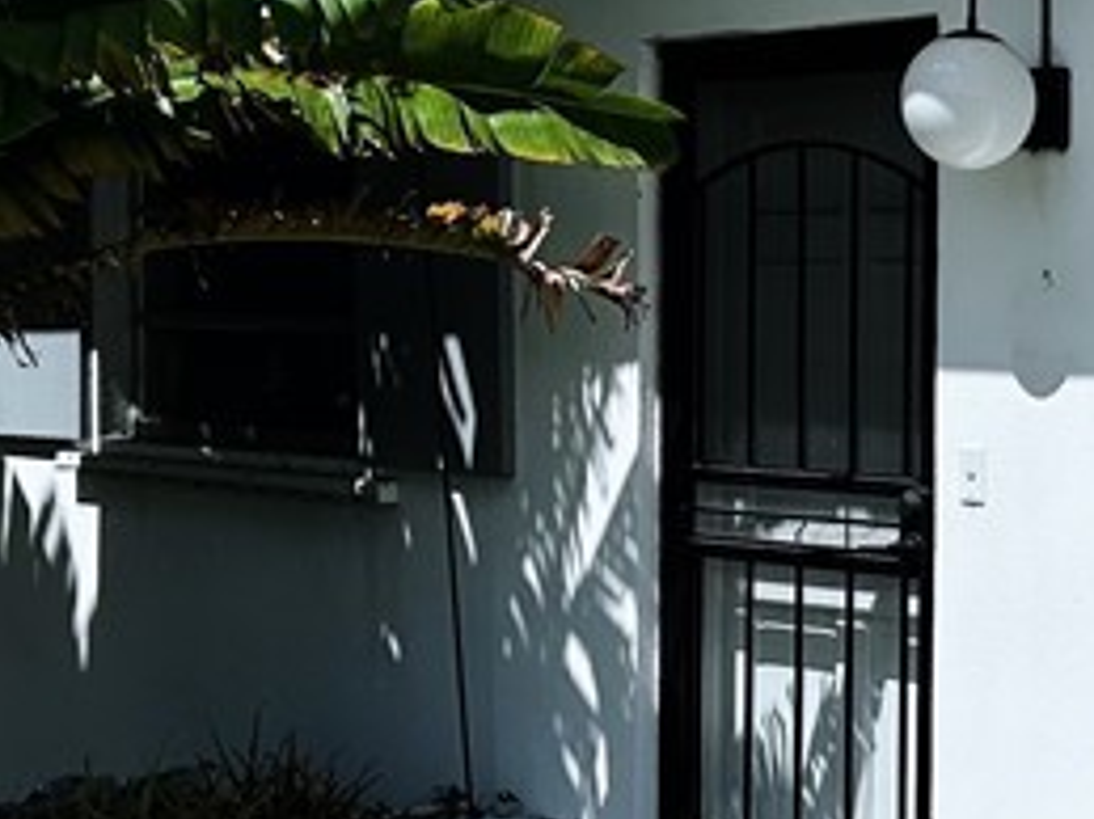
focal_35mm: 95
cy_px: 570
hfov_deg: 19.9
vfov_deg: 15.5
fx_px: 3001
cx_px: 1140
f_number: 1.78
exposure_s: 1/9709
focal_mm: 6.86
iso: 80
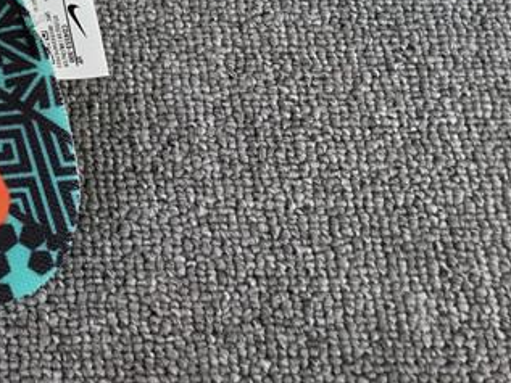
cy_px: -152
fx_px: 1300
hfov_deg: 20.7
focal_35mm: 88
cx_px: -105
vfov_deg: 15.7
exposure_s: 1/146
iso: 25
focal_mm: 3.3
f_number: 2.4
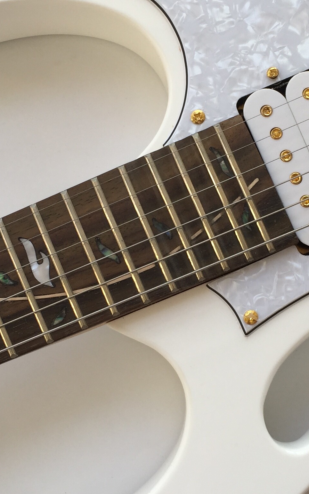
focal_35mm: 65
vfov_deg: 31.5
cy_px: 258
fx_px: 876
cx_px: 191
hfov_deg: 20.0
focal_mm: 4.15
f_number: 2.2
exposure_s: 1/153
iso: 32
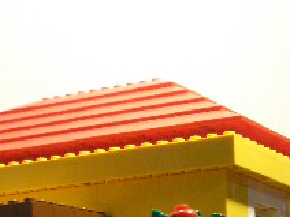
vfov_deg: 11.6
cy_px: 298
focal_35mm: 124
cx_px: 45
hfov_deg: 15.8
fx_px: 1039
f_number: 2.8
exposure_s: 1/40
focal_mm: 6.8
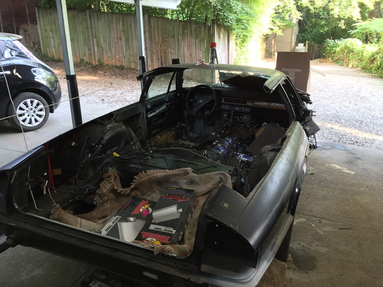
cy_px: 144
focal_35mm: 29
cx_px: 192
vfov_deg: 48.2
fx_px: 321
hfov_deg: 61.7
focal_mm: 4.15
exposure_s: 1/30
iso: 100
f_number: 2.2
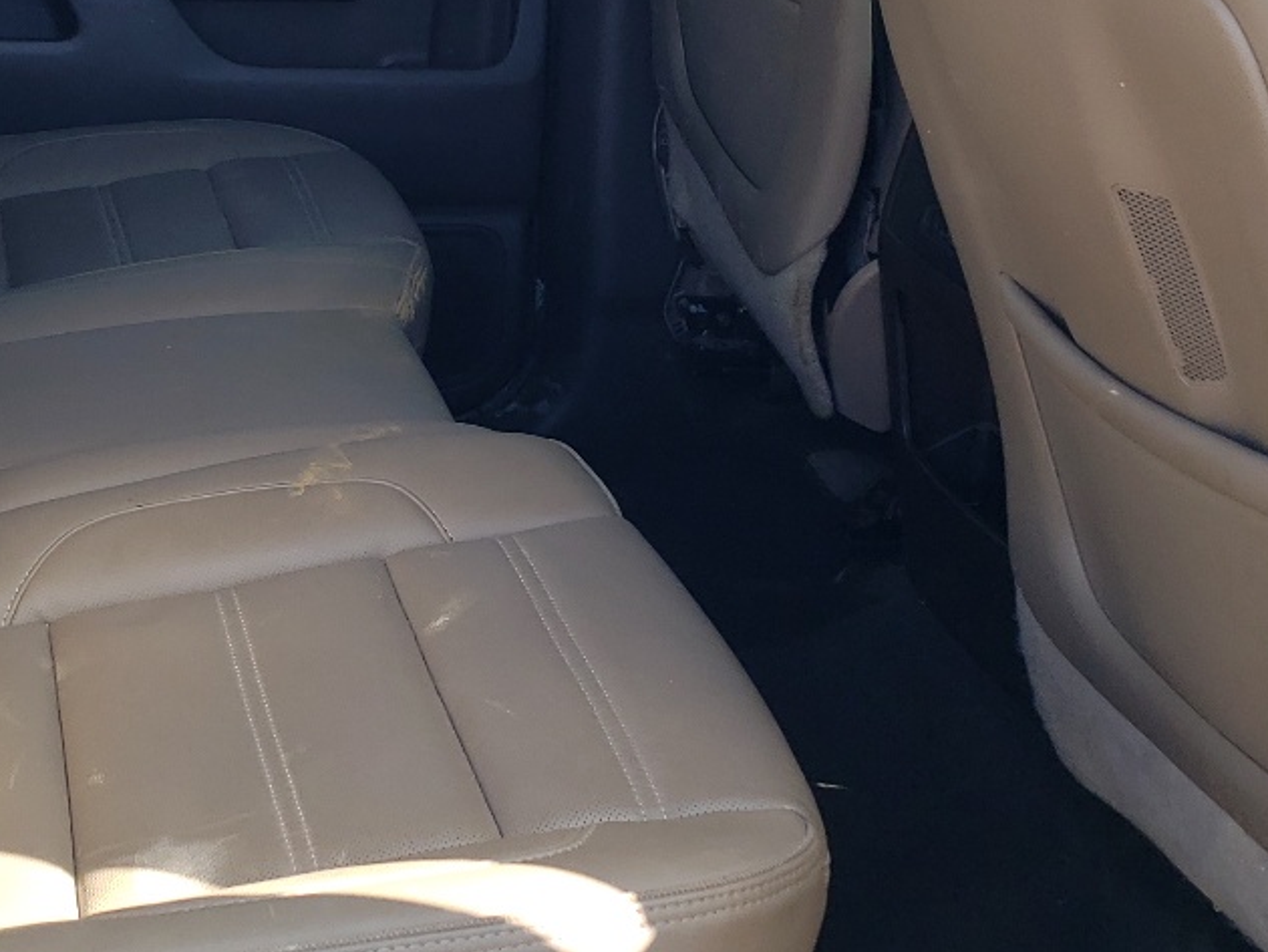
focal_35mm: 66
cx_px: 320
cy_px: 262
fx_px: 2419
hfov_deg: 28.9
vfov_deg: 22.1
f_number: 1.5
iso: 50
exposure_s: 1/286
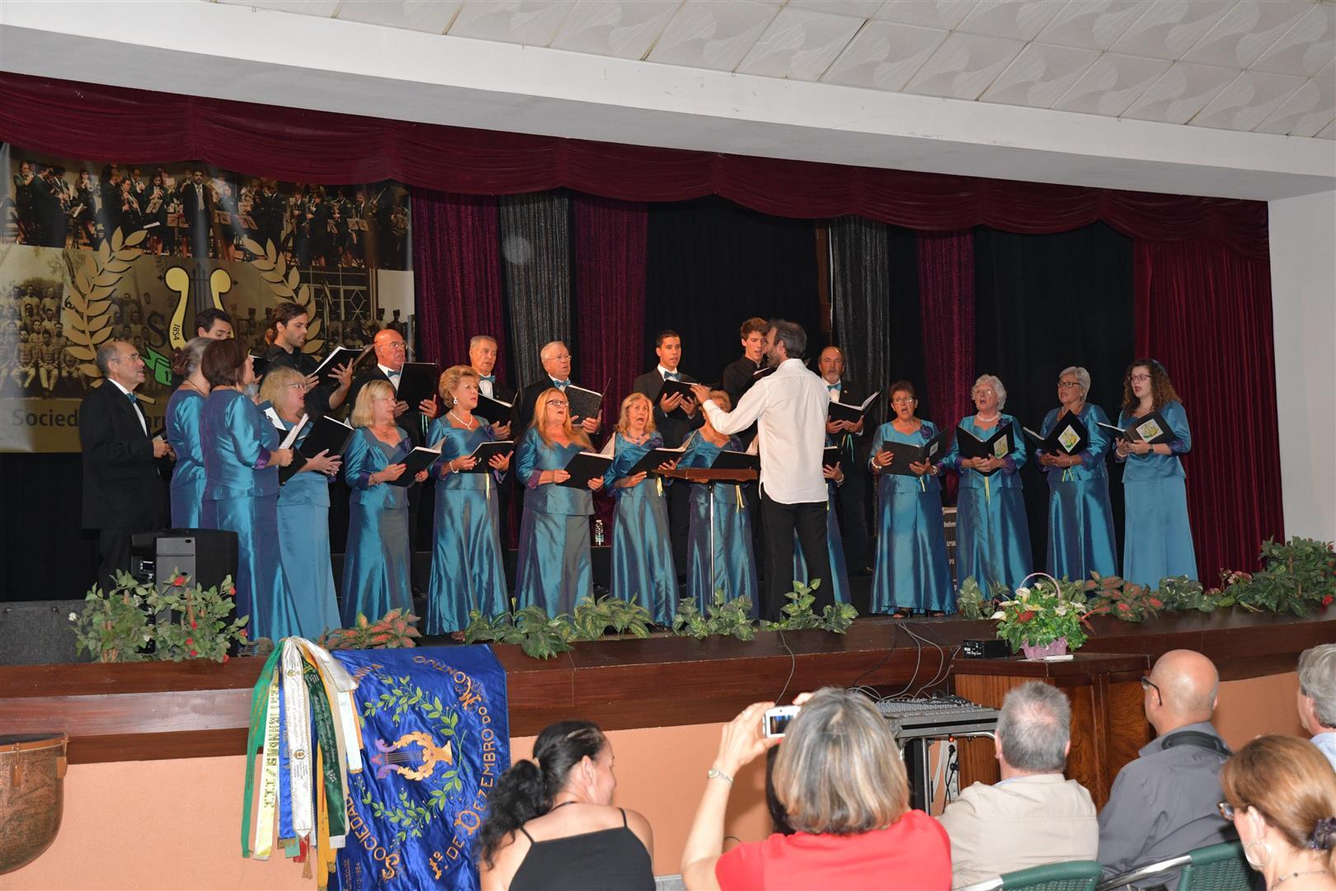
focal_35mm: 57
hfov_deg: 35.1
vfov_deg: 23.8
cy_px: 446
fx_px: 2115
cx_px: 668
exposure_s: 1/160
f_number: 5
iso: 2000
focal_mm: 38
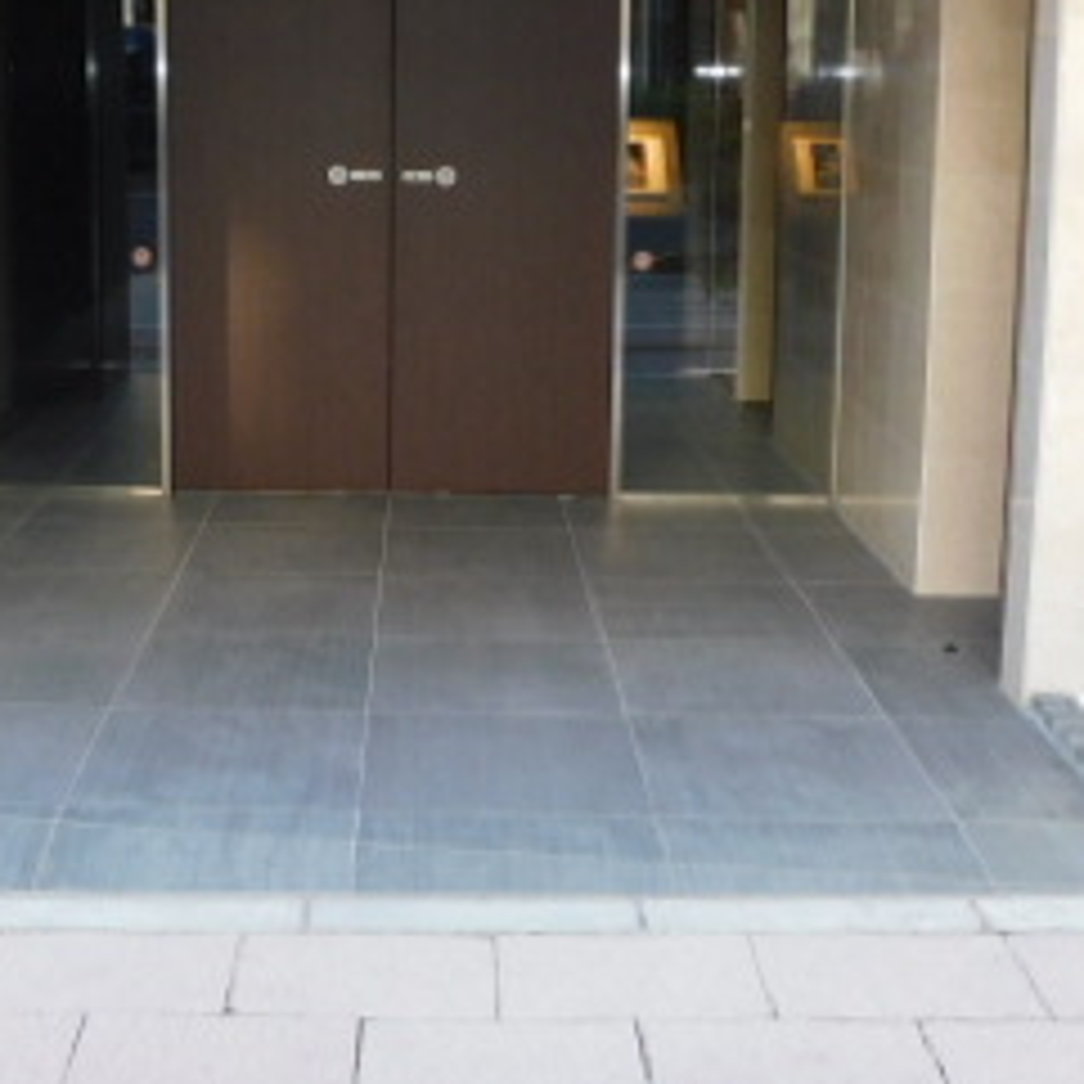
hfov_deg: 31.3
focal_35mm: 54
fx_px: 1913
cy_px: 360
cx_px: 342
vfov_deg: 31.4
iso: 125
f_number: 3
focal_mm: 4
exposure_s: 1/125
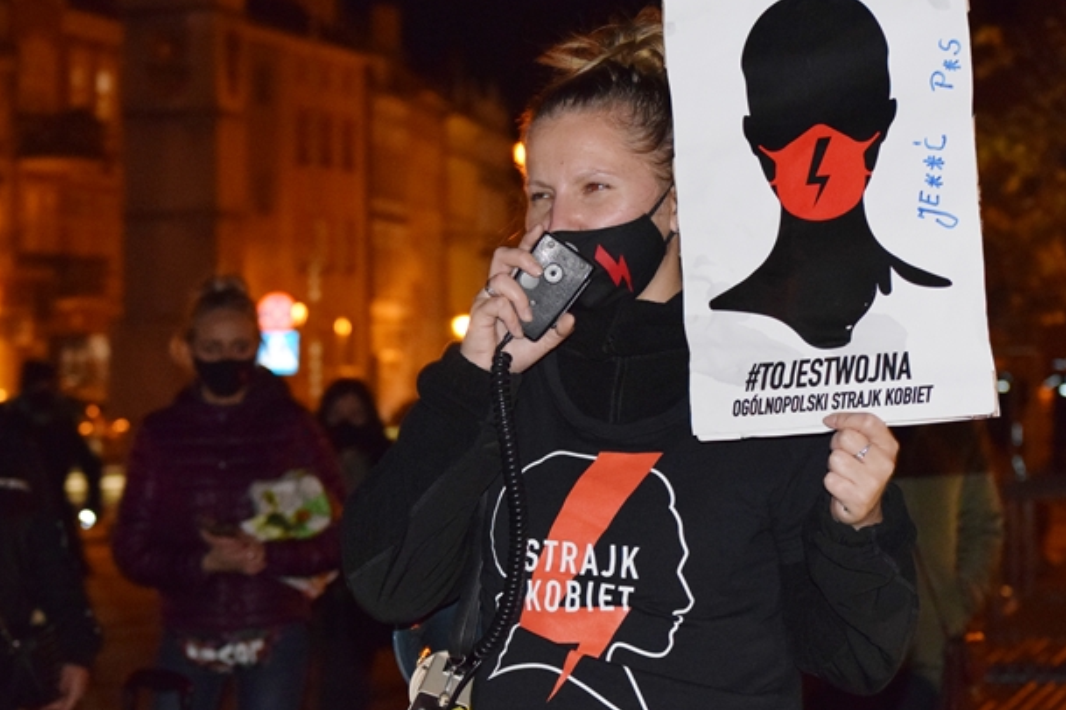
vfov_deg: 13.0
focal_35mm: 106
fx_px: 3128
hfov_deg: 19.3
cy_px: 345
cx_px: 511
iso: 3200
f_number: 4
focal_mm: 55
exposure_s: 1/60
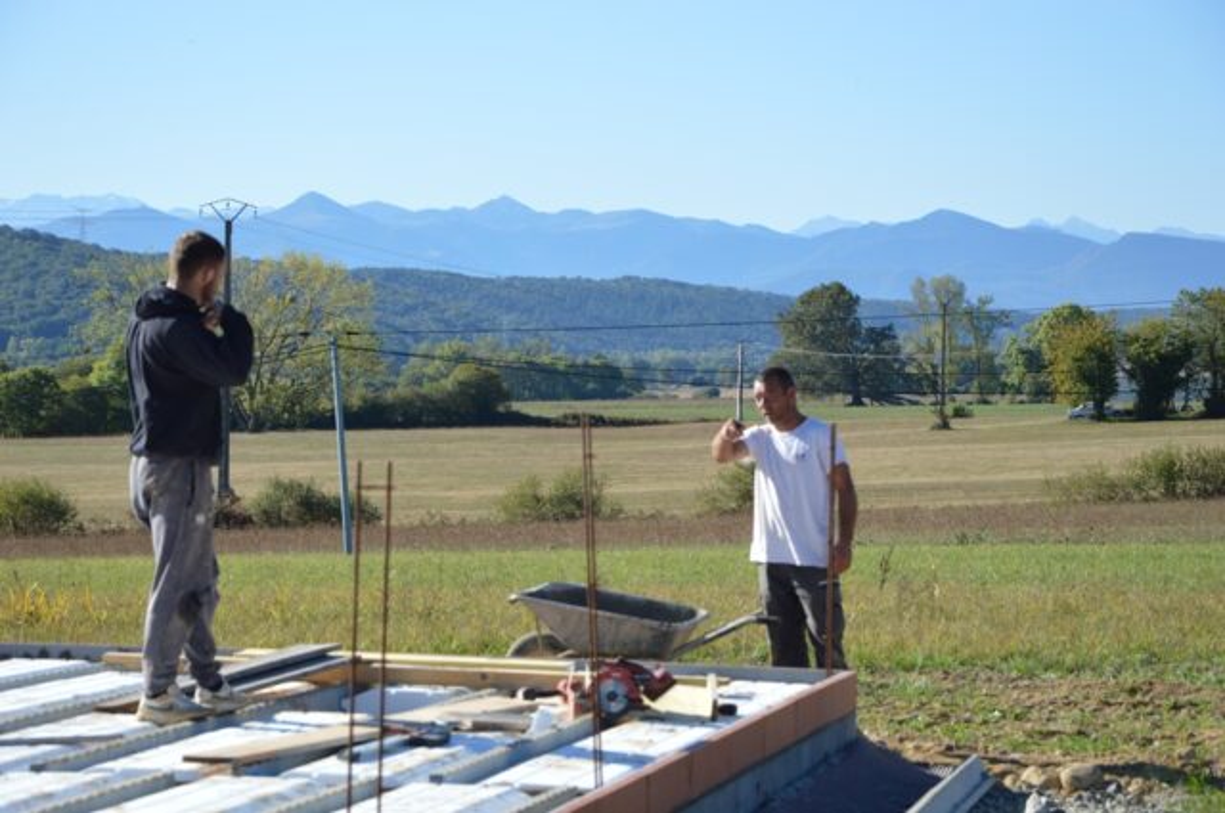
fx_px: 4078
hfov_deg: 17.1
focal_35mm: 120
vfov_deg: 11.4
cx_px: 612
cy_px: 406
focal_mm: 80
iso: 100
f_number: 8
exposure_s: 1/250
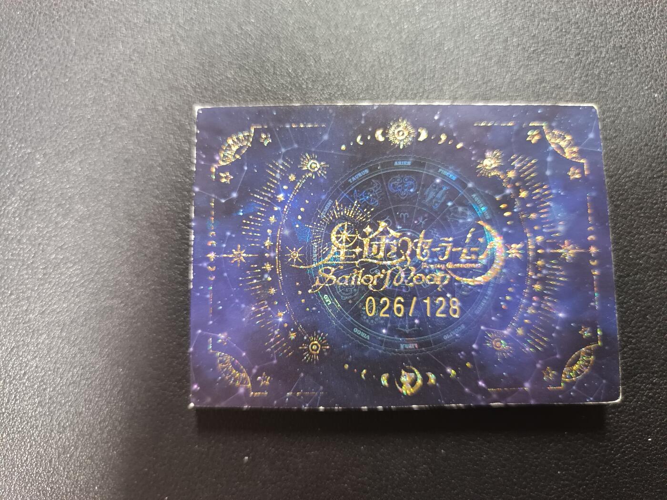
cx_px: 334
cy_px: 250
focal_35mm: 24
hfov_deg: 71.6
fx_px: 462
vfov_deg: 56.8
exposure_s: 1/20
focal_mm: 5.31
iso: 1993
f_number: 1.7
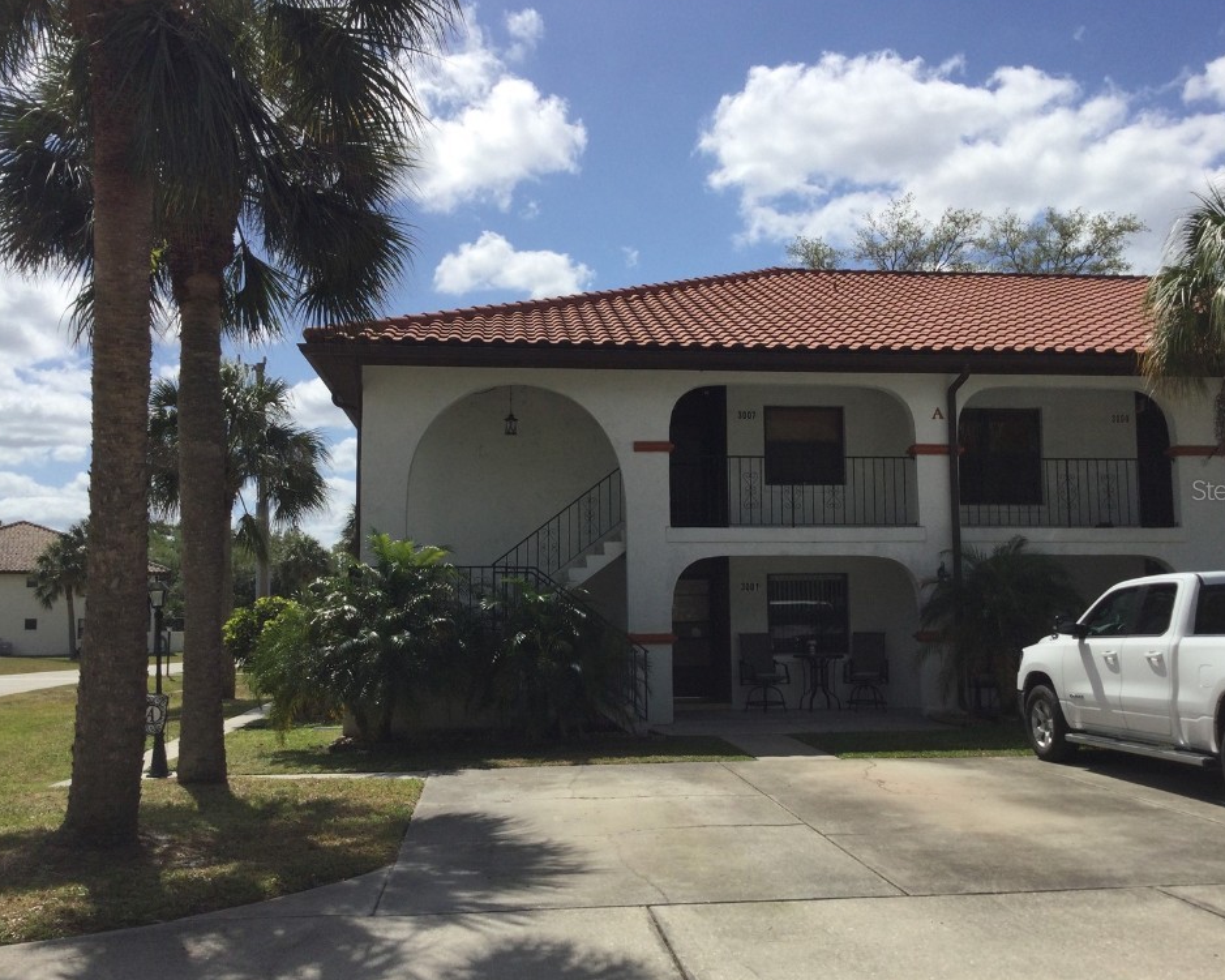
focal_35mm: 33
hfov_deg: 54.2
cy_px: 489
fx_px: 1196
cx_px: 647
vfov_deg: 44.5
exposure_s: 1/2398
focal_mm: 3.3
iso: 25
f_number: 2.4
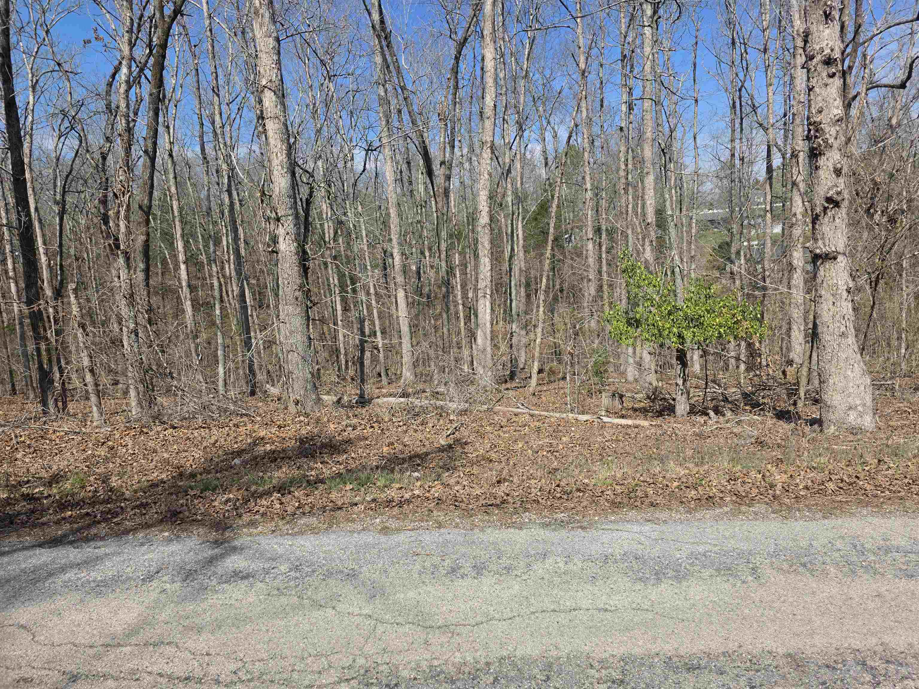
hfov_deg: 73.9
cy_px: 344
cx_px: 460
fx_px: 611
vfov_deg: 58.9
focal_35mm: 23
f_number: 1.7
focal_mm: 6.3
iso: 80
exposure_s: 1/5153
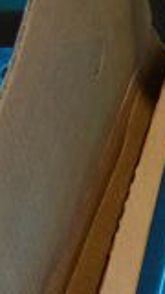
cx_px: 557
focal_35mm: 108
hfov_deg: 8.5
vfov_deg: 19.2
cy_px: 298
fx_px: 840
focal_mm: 18
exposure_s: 1/125
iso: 1400
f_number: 3.5
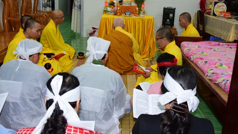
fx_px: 233
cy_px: 54
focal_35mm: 37
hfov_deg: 54.0
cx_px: 119
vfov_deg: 31.9
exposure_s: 1/50
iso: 1000
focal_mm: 35
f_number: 5
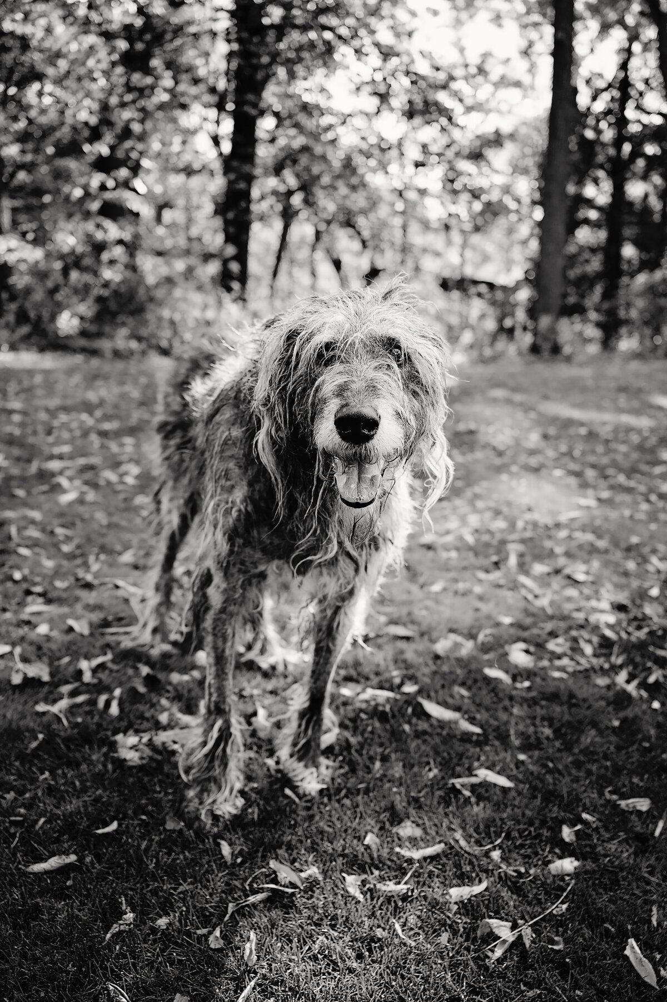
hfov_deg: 39.9
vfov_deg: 57.3
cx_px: 334
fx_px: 918
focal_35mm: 33
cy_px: 501
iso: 320
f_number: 3.2
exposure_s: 1/640
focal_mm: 33
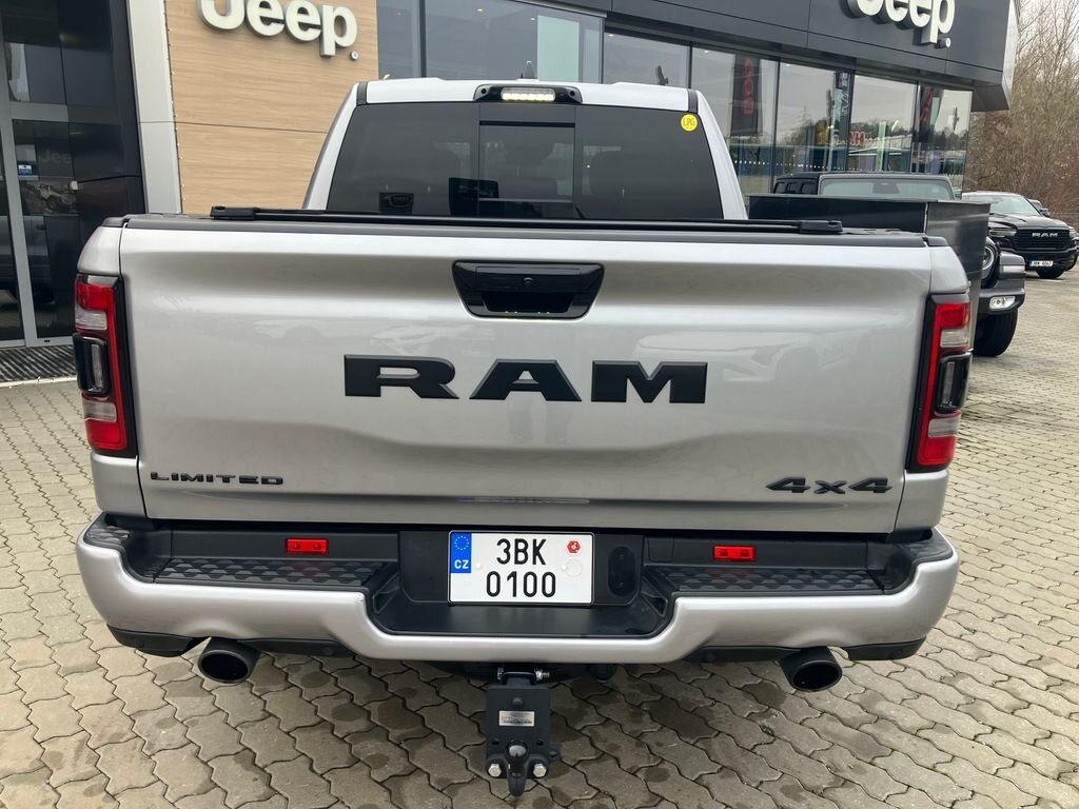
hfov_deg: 63.4
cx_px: 540
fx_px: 873
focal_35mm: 28
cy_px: 404
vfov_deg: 49.7
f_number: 1.8
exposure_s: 1/122
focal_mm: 3.99
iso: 25
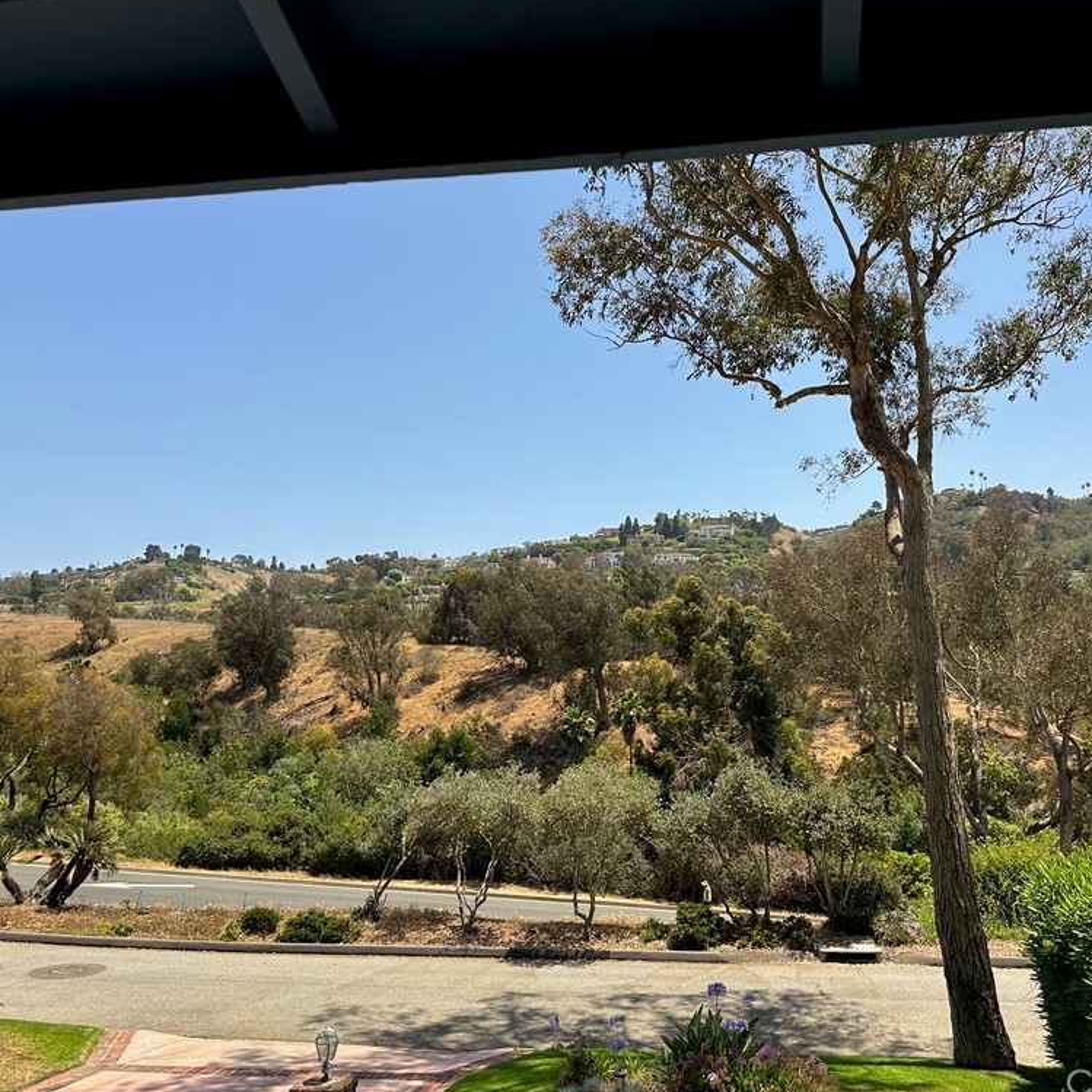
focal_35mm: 29
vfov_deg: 55.6
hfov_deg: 55.2
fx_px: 1035
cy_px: 544
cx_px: 653
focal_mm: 6.86
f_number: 1.78
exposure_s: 1/2028
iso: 80
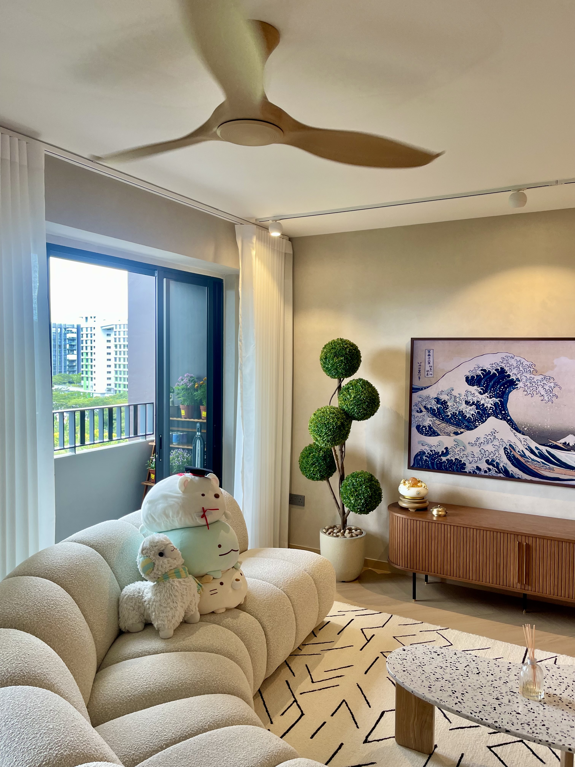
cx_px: 288
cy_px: 384
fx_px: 554
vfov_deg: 69.4
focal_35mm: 25
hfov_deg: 54.9
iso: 80
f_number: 1.6
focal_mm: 5.1
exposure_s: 1/120
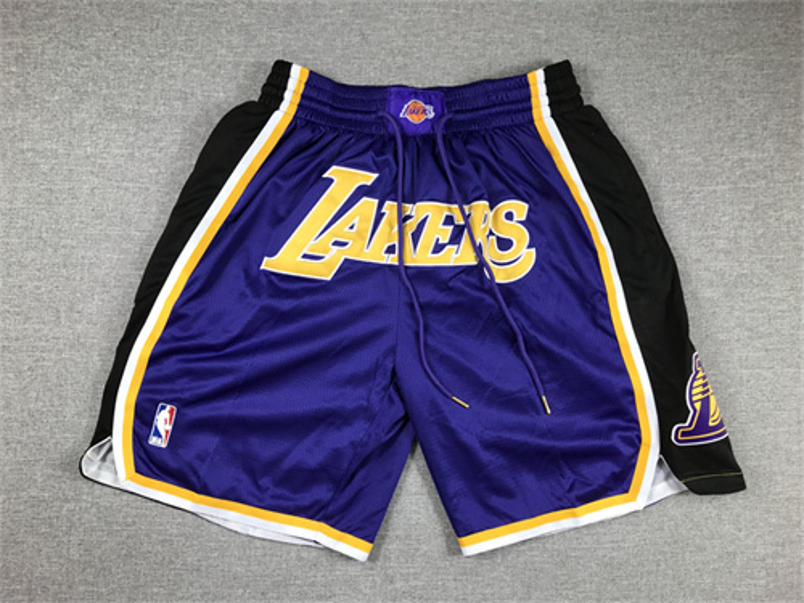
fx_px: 650
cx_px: 402
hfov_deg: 63.4
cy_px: 302
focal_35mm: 28
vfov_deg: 49.7
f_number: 1.8
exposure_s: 1/50
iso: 25
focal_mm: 3.99
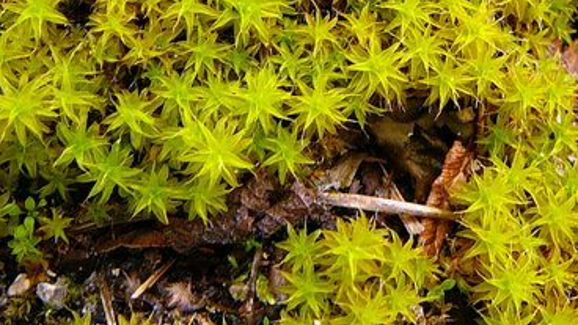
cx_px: 251
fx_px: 1272
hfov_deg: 25.6
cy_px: -74
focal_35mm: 83
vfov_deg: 14.1
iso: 100
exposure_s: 1/40
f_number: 2.8
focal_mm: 5.2
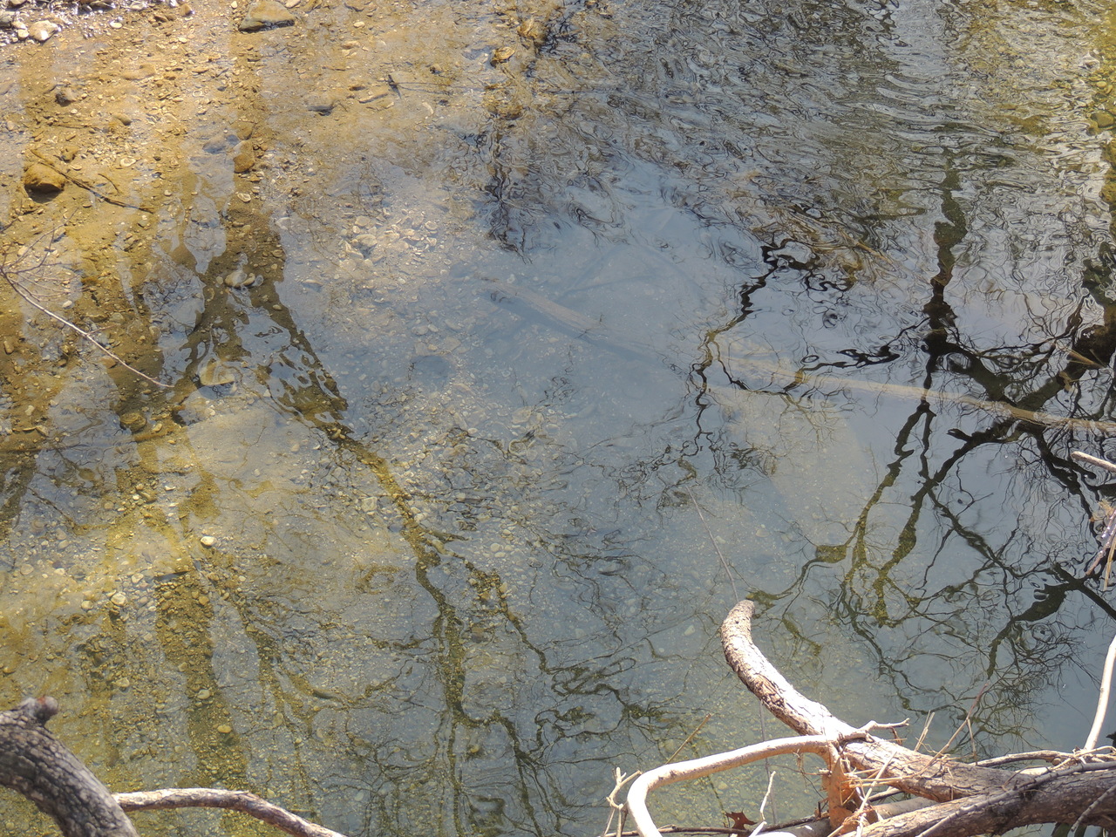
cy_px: 418
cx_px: 558
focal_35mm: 85
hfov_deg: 23.0
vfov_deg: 17.4
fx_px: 2740
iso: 100
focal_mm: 15.1
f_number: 4
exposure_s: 1/125
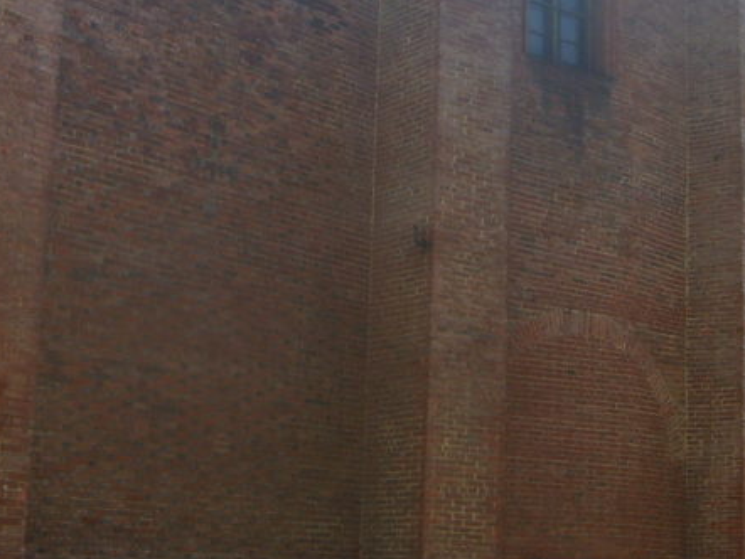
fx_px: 1744
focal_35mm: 81
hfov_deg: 24.1
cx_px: 386
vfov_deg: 18.1
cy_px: 160
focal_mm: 5.8
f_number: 2.8
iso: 50
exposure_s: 1/350
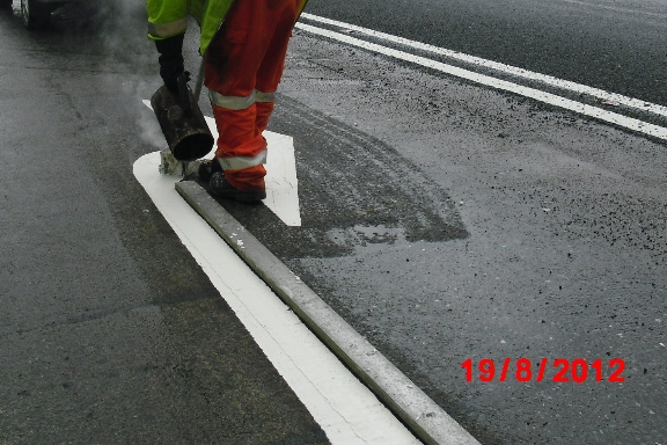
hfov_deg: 38.2
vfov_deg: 25.7
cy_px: 108
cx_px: 335
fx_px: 963
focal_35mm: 52
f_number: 7.8
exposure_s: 1/80
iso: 100
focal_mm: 6.3
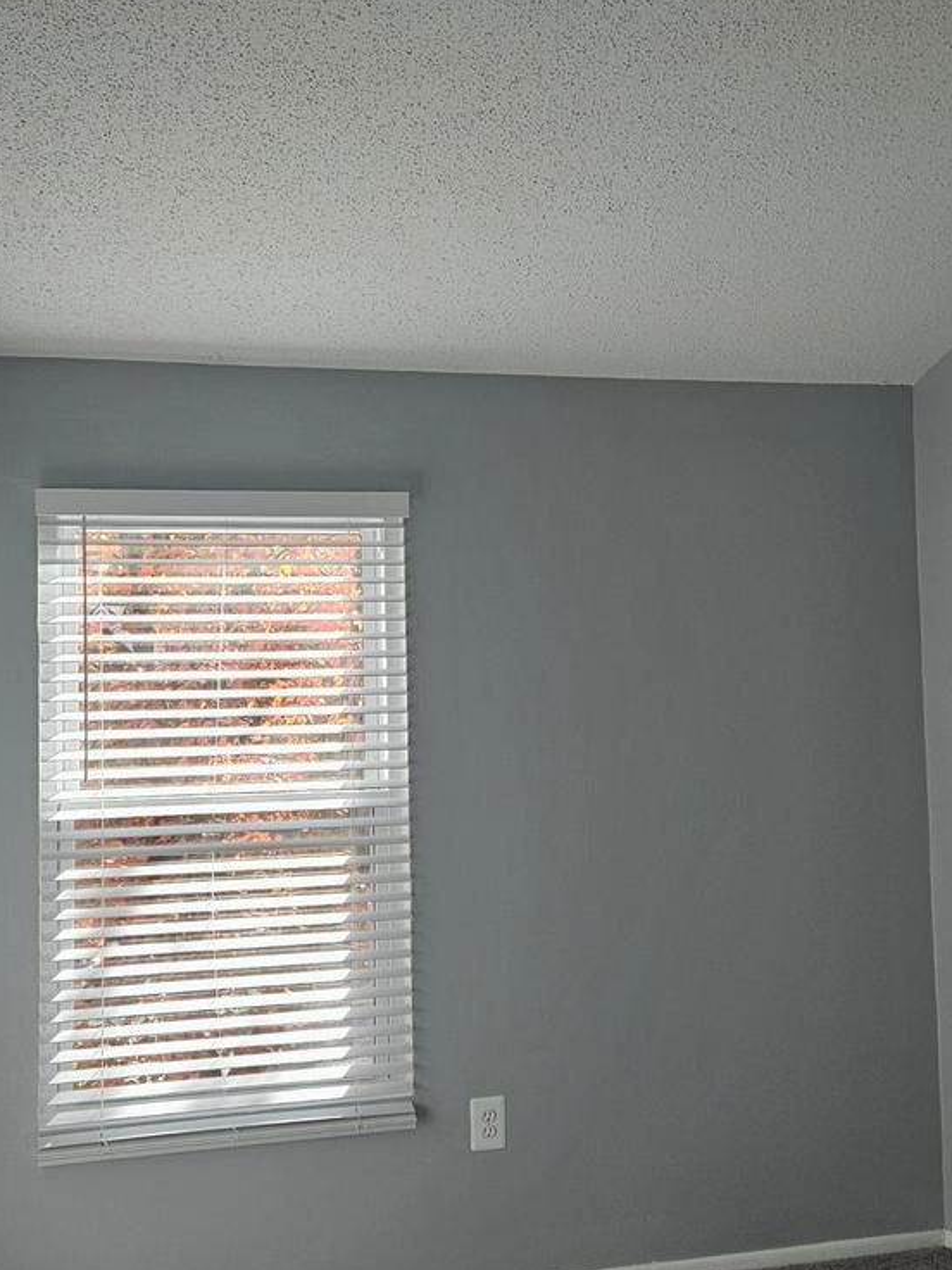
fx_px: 1760
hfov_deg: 30.2
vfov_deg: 39.6
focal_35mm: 48
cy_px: 587
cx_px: 542
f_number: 1.8
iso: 40
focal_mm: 5.4
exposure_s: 1/180
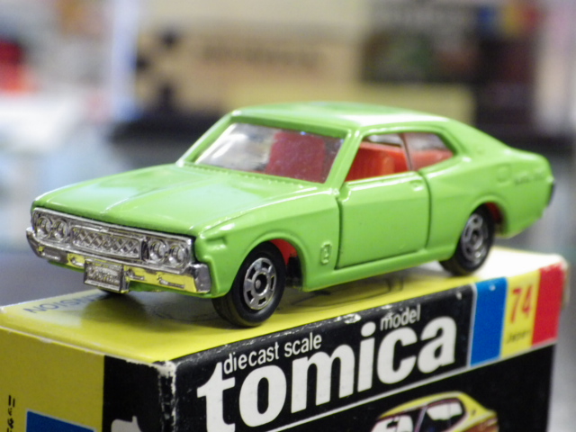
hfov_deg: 16.6
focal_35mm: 119
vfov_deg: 12.5
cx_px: 288
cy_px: 216
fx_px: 1980
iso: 1000
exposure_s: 1/30
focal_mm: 21.3
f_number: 4.8
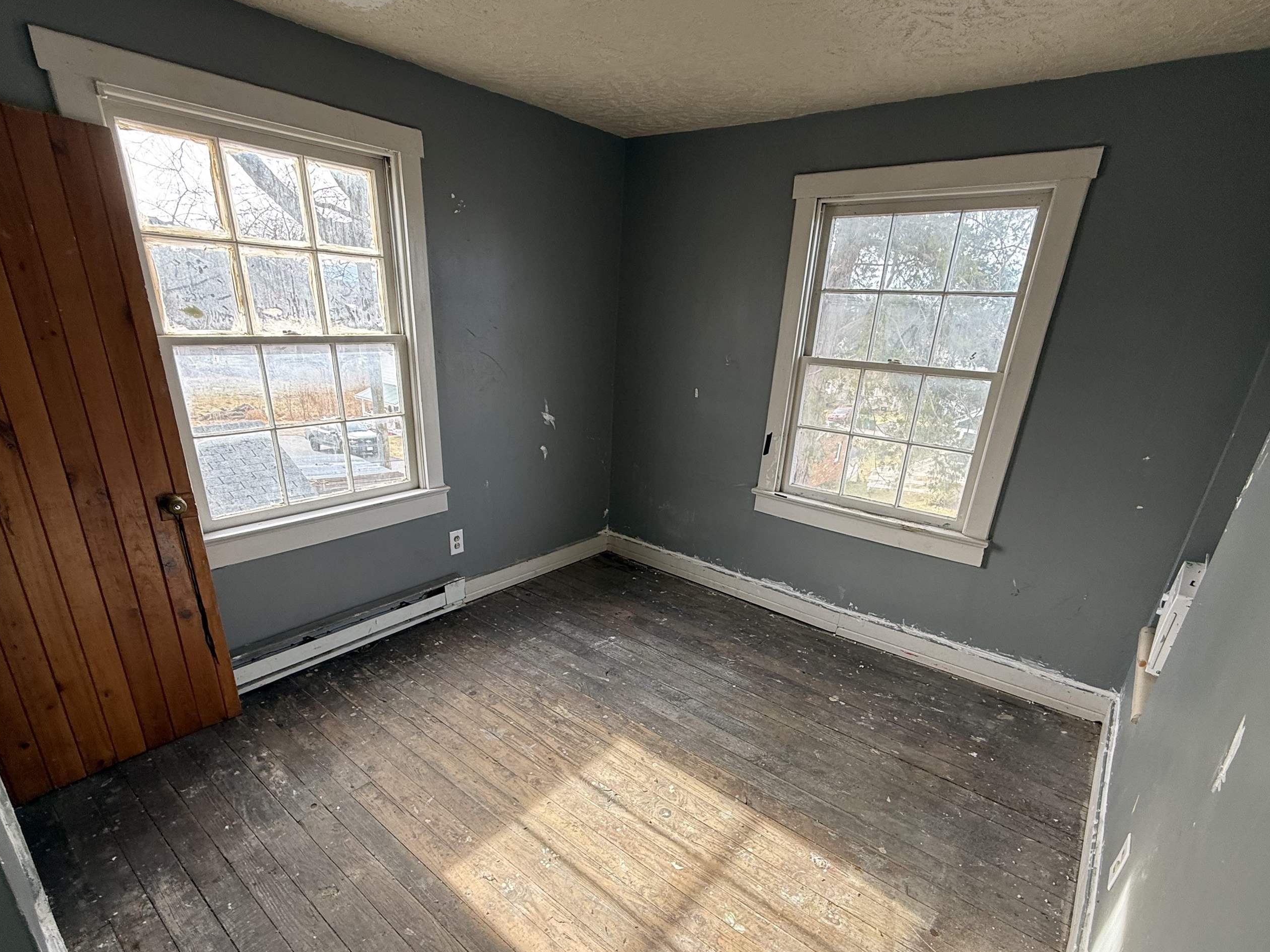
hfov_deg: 91.0
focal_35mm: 17
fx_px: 624
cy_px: 564
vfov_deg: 74.0
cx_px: 644
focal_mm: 2.22
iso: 64
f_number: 2.2
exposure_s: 1/99
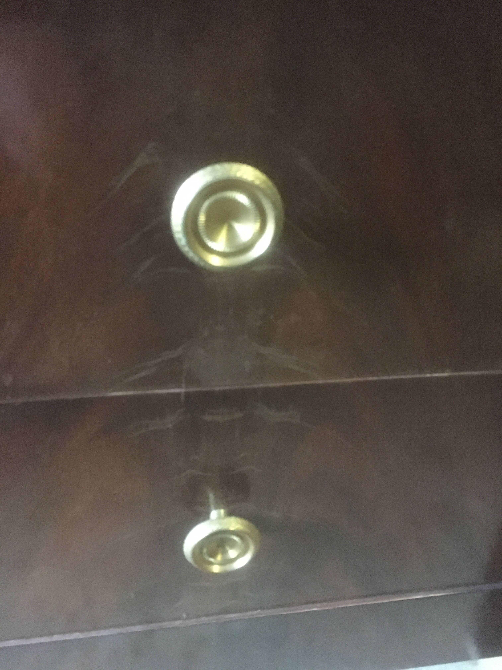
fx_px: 561
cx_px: 251
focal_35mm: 29
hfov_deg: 48.2
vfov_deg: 61.7
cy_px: 335
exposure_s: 1/17
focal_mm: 4.15
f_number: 2.2
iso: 1000
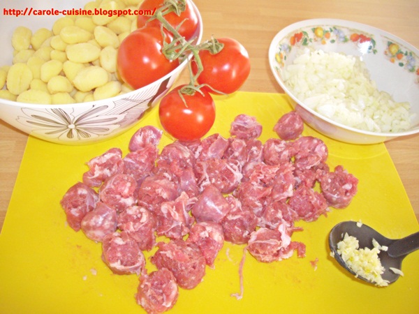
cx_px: 210
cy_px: 157
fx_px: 460
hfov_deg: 49.0
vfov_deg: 37.7
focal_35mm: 38
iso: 400
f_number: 2.8
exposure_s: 1/40
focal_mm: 7.9
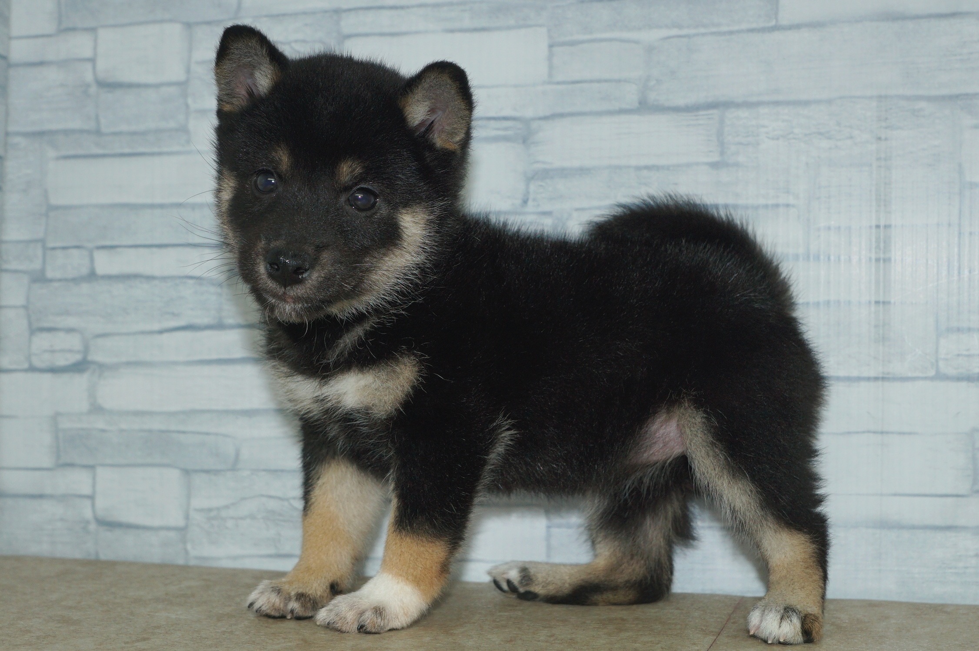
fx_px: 1142
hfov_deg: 46.4
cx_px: 490
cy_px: 326
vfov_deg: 31.9
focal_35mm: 42
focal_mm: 28
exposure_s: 1/160
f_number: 5.6
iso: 100
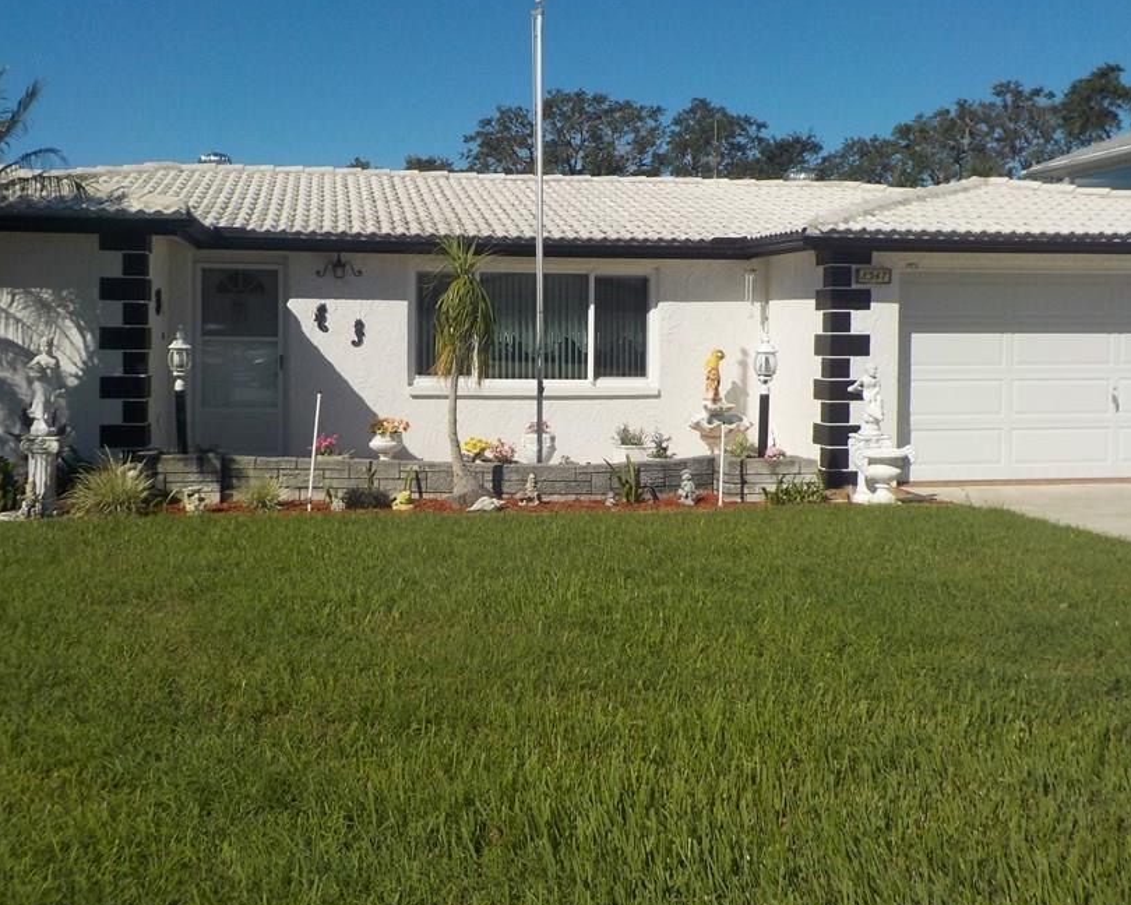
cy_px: 388
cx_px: 535
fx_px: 1239
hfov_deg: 49.1
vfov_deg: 40.0
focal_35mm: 37
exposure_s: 1/640
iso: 125
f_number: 6.6
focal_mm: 4.1
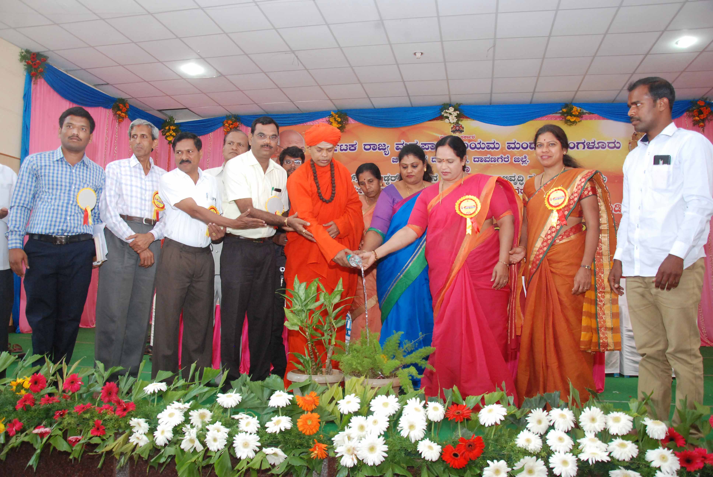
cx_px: 356
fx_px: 535
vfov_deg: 48.0
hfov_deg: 67.3
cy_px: 238
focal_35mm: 27
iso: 1000
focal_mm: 18
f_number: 5.6
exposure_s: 1/60
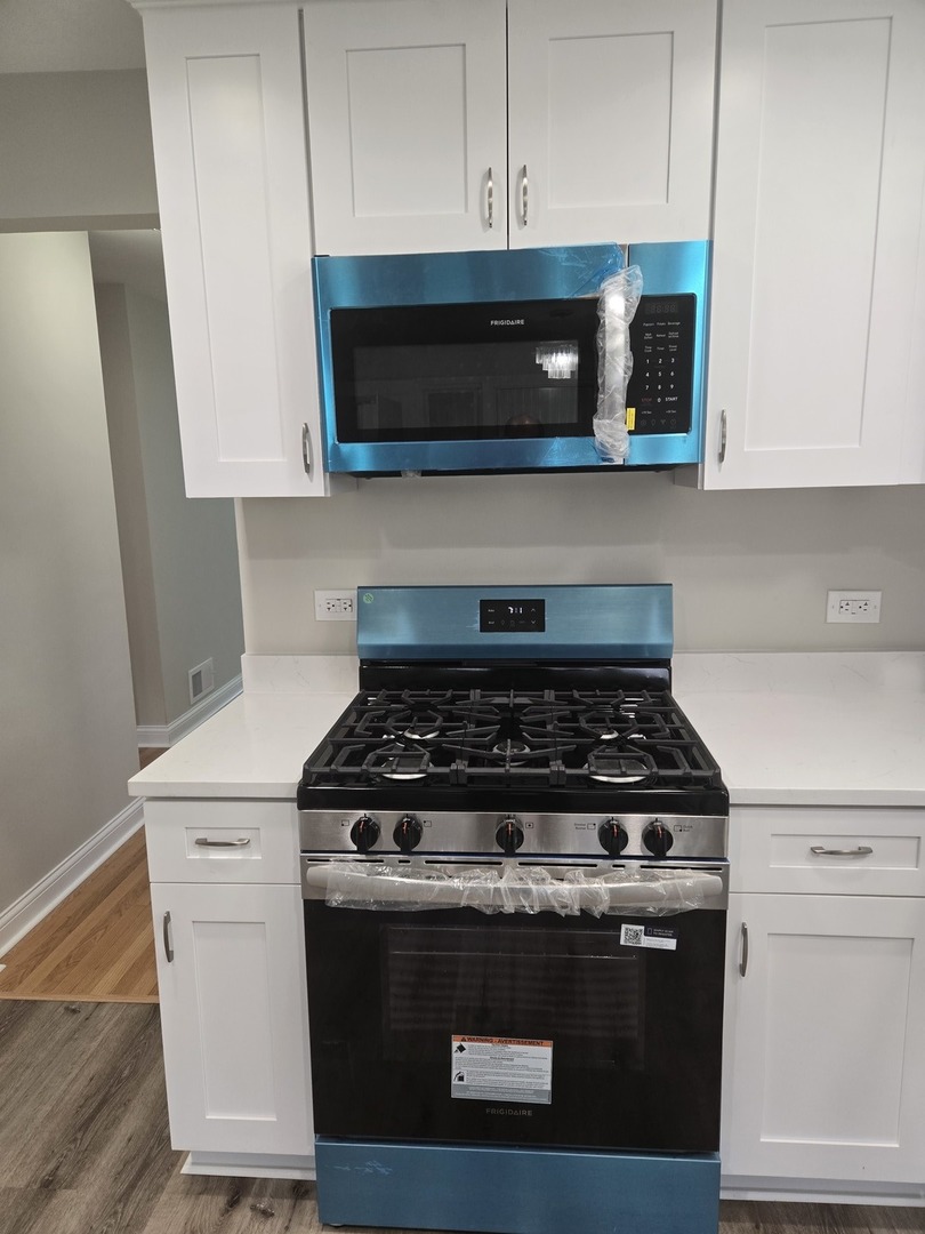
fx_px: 819
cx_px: 462
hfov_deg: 58.9
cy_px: 617
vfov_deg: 73.9
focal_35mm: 23
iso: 100
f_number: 1.8
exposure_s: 1/120
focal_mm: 5.4
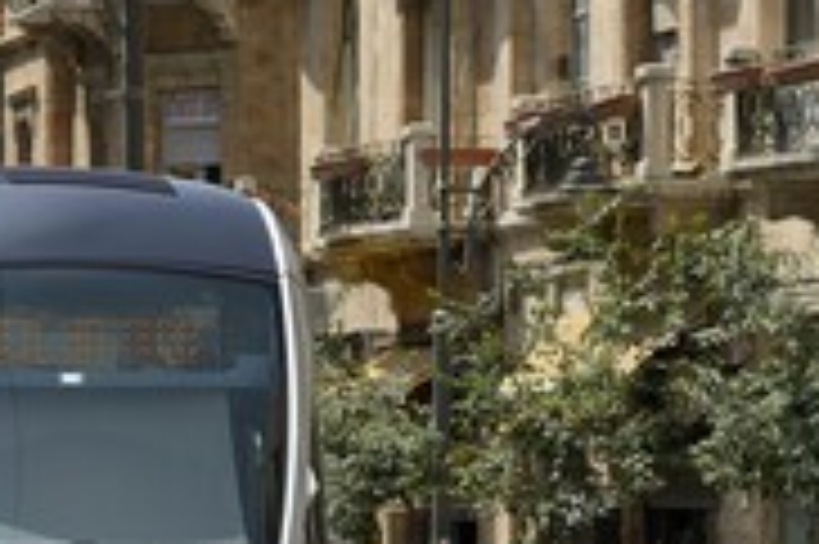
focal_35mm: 196
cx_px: -54
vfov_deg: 7.0
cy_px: 522
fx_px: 4455
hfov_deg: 10.4
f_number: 8
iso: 100
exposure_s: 1/400
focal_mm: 85
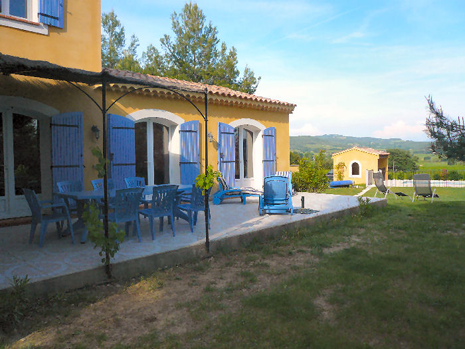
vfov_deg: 49.7
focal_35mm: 28
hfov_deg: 63.4
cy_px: 174
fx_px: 376
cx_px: 232
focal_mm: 4.6
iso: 100
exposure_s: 1/800
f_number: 2.8
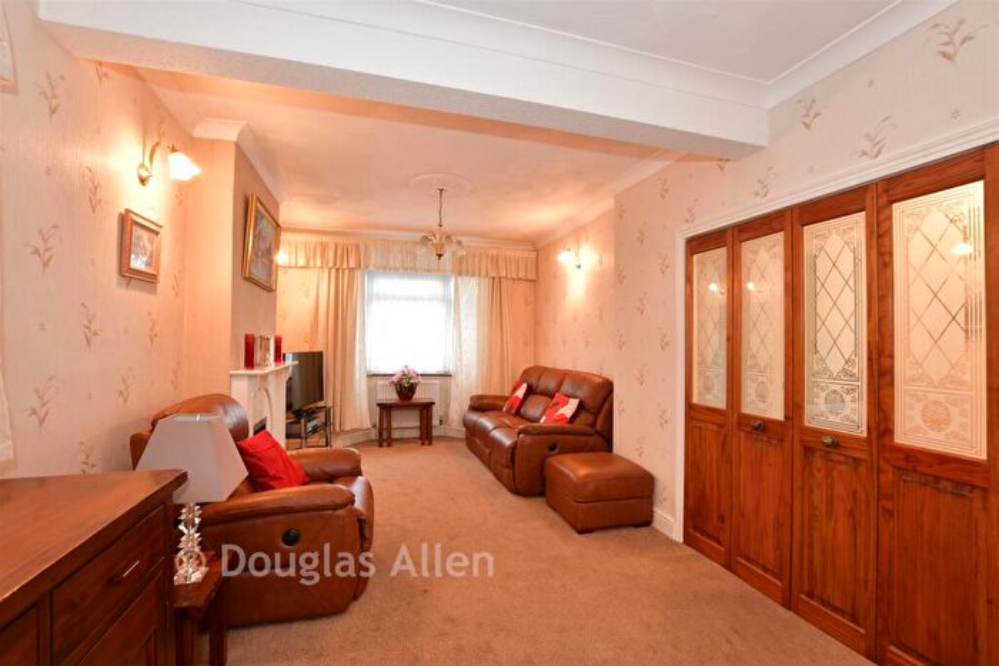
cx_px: 500
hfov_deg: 100.4
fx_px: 416
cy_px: 333
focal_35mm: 15
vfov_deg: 77.4
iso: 160
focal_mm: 10
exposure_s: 1/1.3
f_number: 8
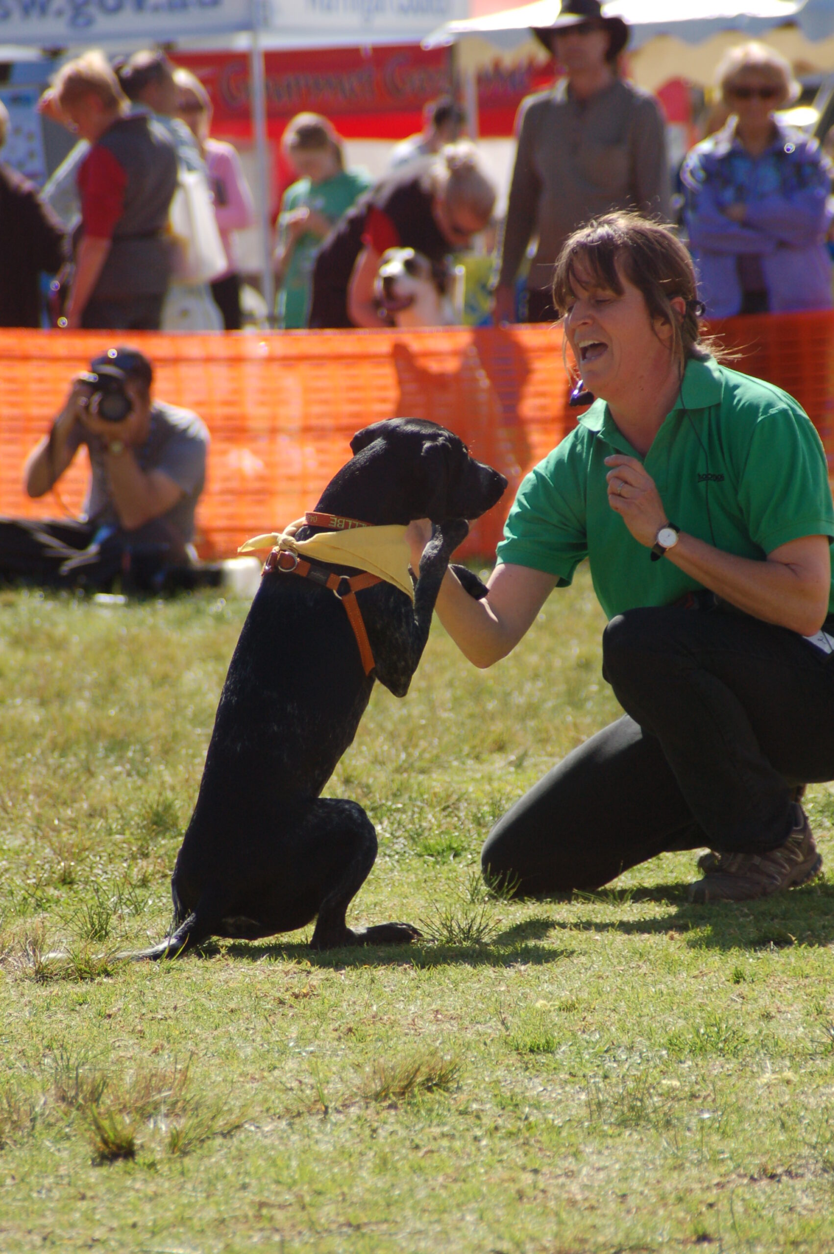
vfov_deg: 7.0
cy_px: 627
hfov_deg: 4.7
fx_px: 10183
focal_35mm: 292
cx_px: 417
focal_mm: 195
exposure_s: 1/1000
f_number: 6
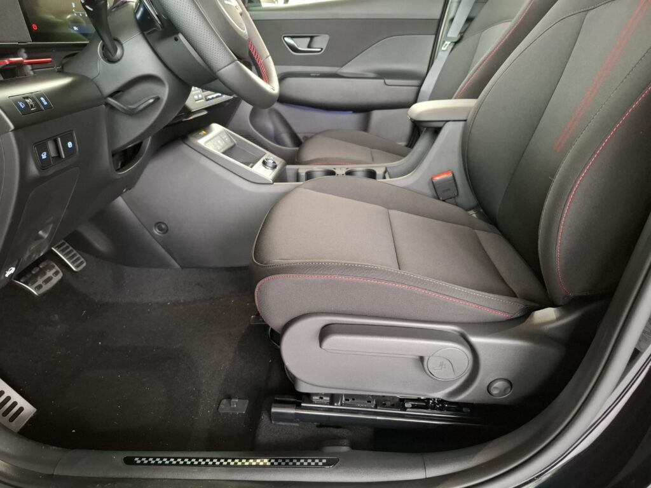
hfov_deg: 73.9
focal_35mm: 23
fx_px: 433
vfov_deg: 58.9
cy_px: 244
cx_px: 326
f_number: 1.8
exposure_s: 1/24
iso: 640
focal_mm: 5.54
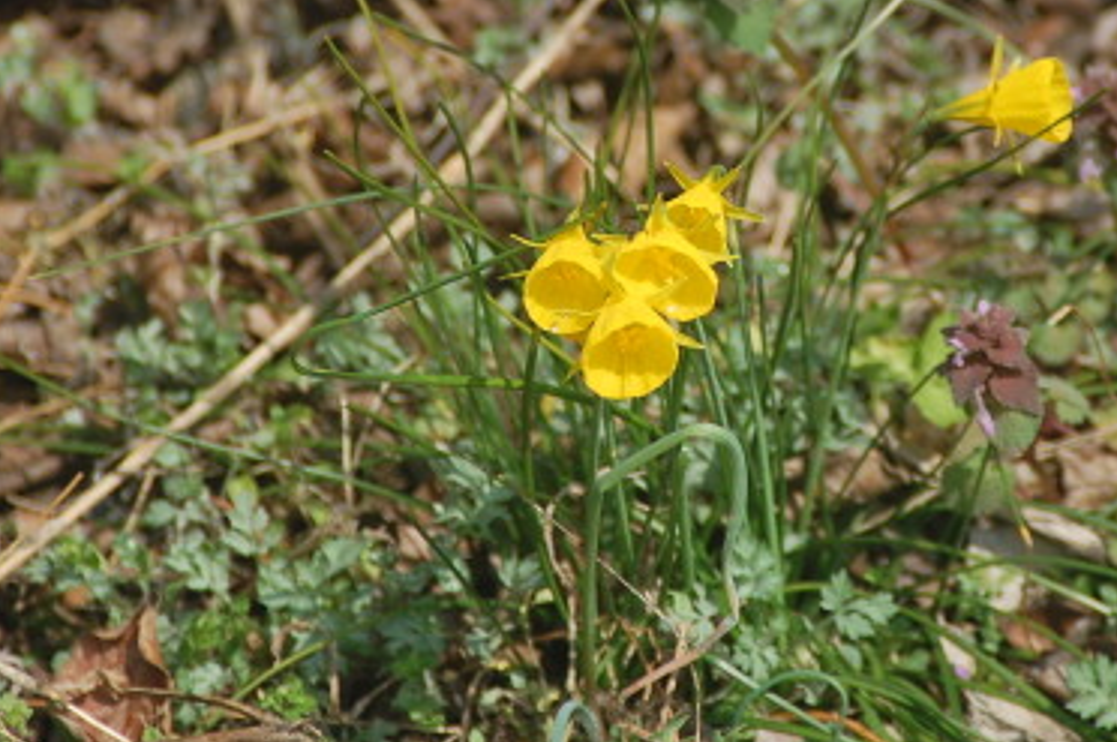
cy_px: 249
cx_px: 679
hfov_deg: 5.1
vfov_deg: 3.4
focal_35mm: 403
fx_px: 12488
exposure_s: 1/1250
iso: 400
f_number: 5.6
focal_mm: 200
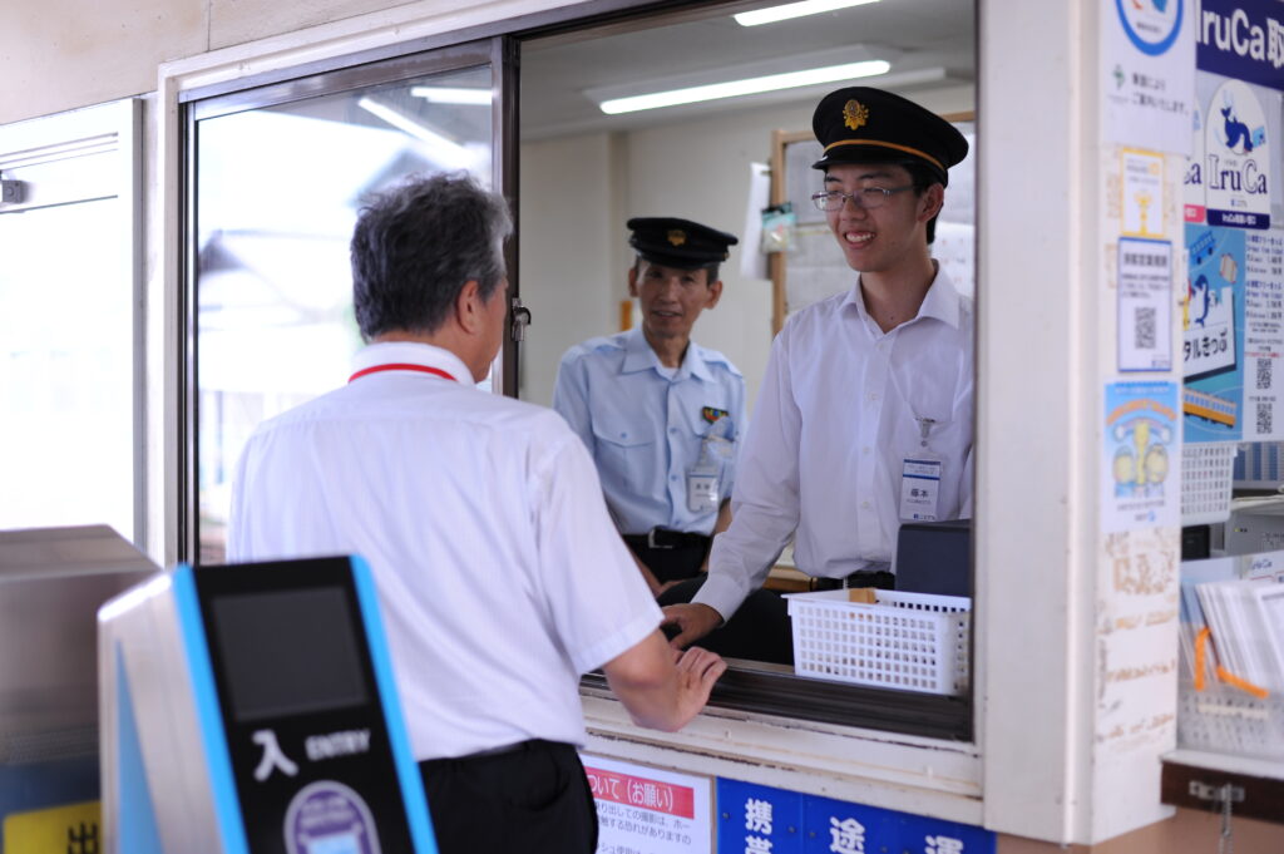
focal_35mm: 50
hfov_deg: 39.6
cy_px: 427
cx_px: 642
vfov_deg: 26.9
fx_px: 1782
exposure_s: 1/400
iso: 400
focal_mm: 50
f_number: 2.2
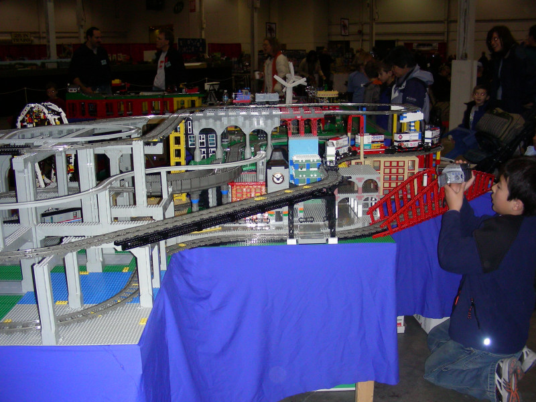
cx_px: 268
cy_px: 201
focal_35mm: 38
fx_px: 588
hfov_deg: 49.0
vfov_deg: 37.7
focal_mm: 6.3
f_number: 3.5
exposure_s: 1/60.1
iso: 184
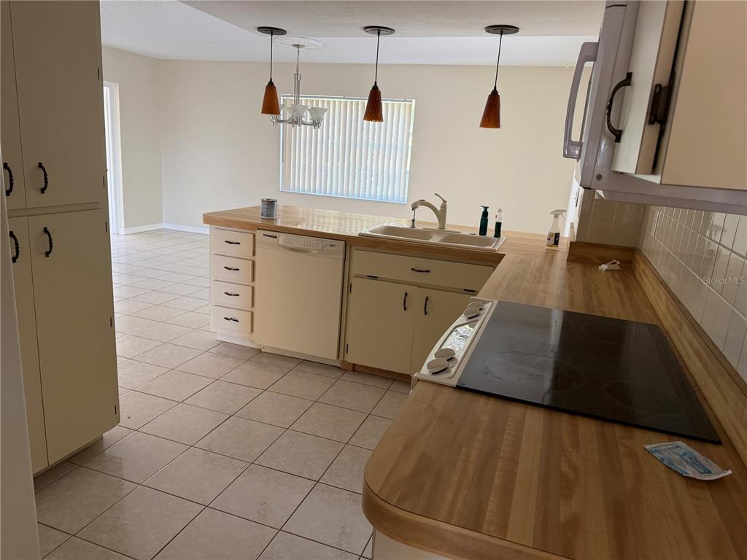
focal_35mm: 24
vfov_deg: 56.8
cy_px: 280
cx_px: 374
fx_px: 518
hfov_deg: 71.6
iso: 200
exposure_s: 1/106
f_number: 1.78
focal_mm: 6.76
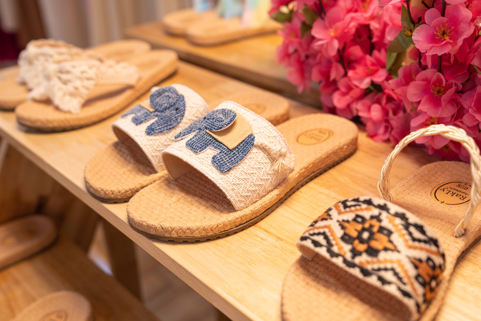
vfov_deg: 35.1
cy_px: 160
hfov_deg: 50.7
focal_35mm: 38
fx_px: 508
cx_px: 240
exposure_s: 1/200
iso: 400
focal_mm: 38
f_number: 4
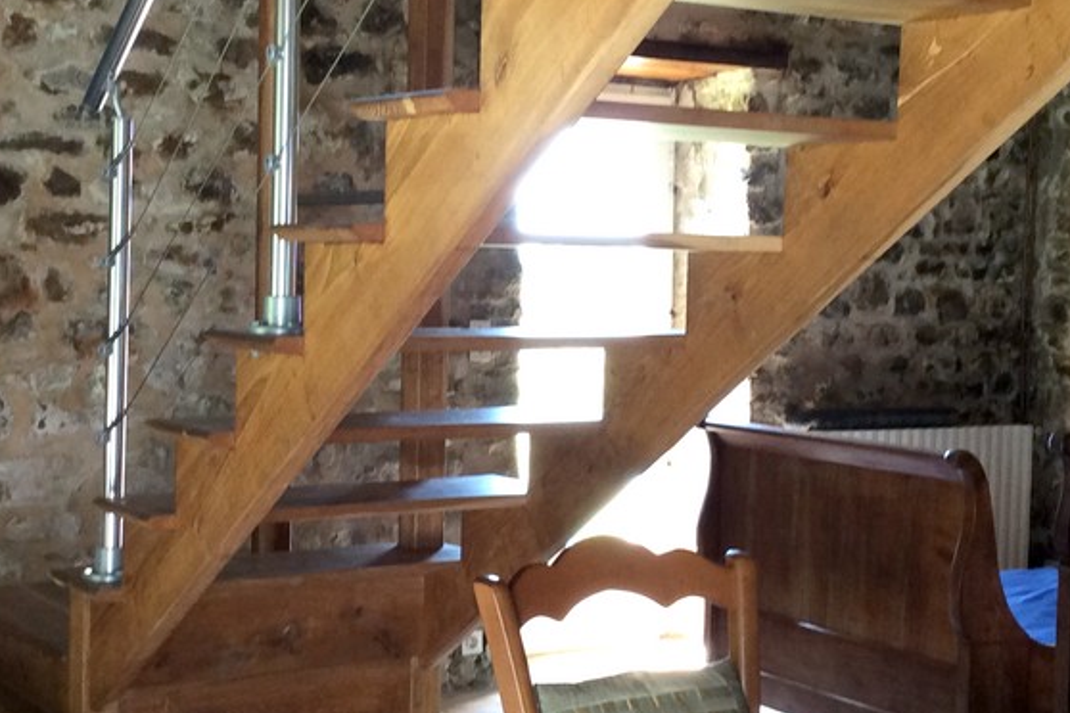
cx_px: 474
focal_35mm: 61
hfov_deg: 32.9
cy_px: 356
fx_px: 1813
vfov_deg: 22.3
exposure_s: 1/24
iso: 64
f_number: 2.4
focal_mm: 3.3
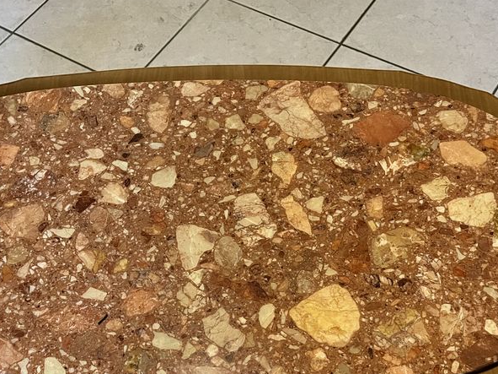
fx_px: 633
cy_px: 283
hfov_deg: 42.9
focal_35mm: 44
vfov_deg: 32.2
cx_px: 222
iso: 500
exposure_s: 1/50
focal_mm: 5.1
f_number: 1.6
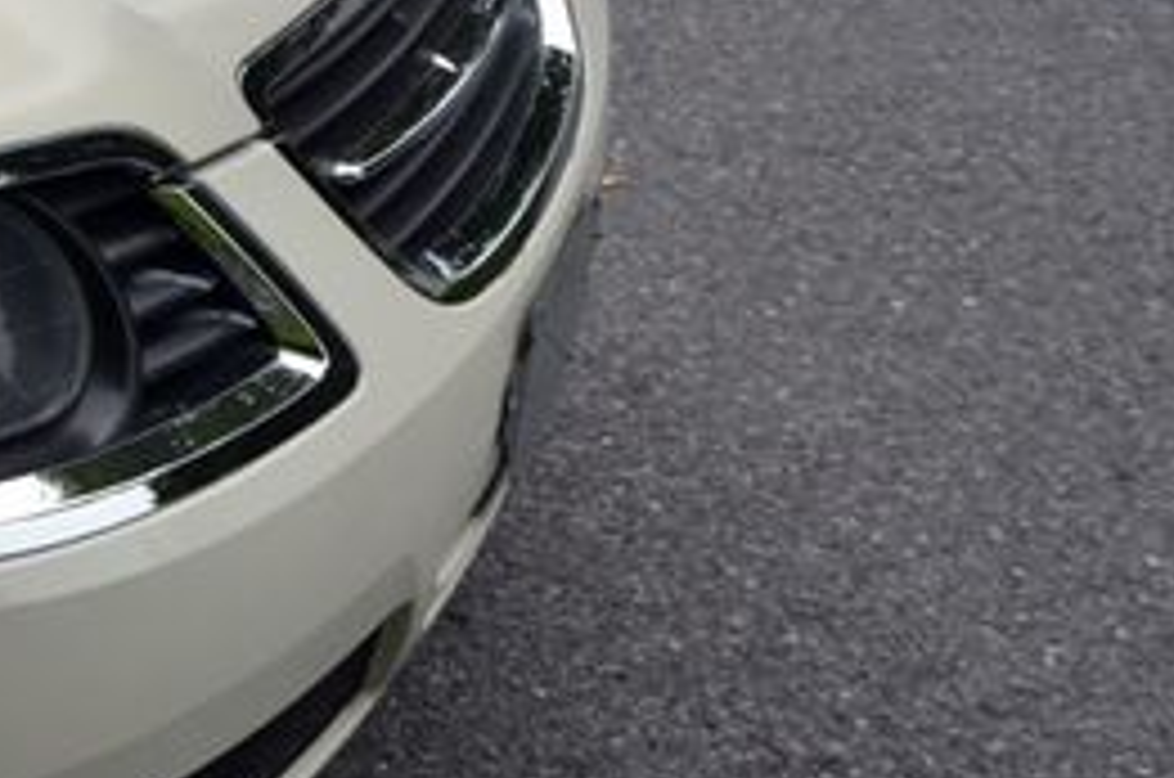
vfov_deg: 16.8
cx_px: -261
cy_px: 391
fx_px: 2637
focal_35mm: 81
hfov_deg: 22.9
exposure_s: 1/250
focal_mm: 22
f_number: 8
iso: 200
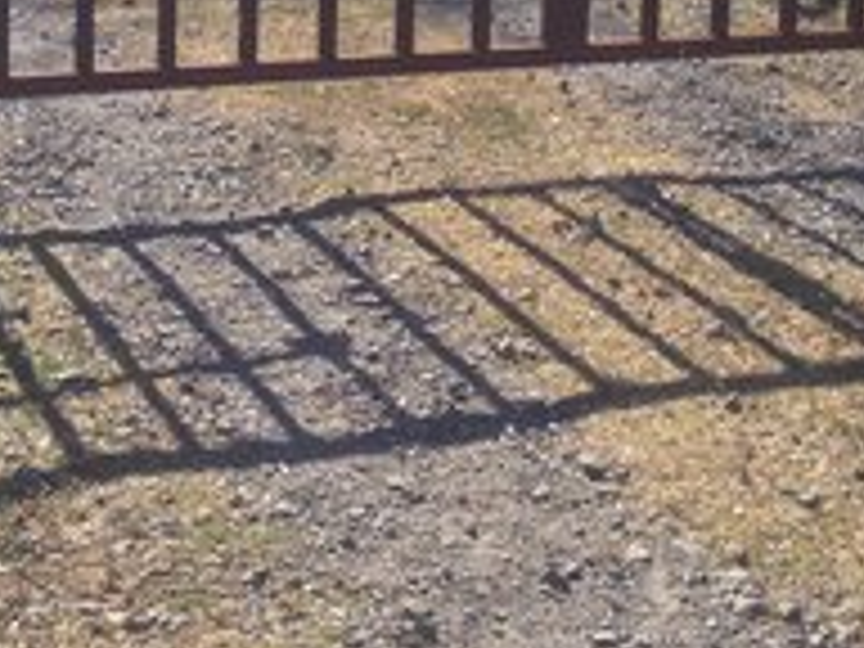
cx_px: 374
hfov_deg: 19.1
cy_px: -176
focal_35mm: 103
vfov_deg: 13.9
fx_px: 2571
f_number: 2.4
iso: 50
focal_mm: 4.12
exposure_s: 1/1506
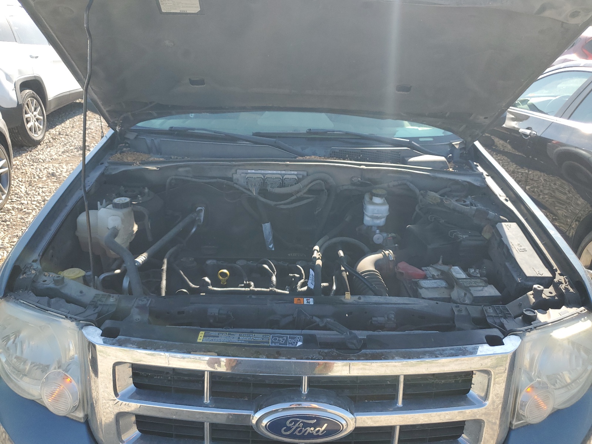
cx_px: 296
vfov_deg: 53.1
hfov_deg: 67.3
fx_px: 445
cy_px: 222
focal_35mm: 26
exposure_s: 1/833
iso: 50
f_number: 1.5
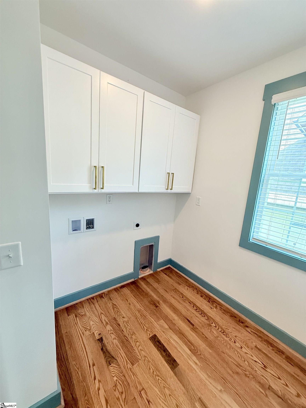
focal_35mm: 14
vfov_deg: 102.1
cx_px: 153
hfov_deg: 85.7
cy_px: 204
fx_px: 165
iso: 200
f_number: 2.2
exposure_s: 1/120
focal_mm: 2.22
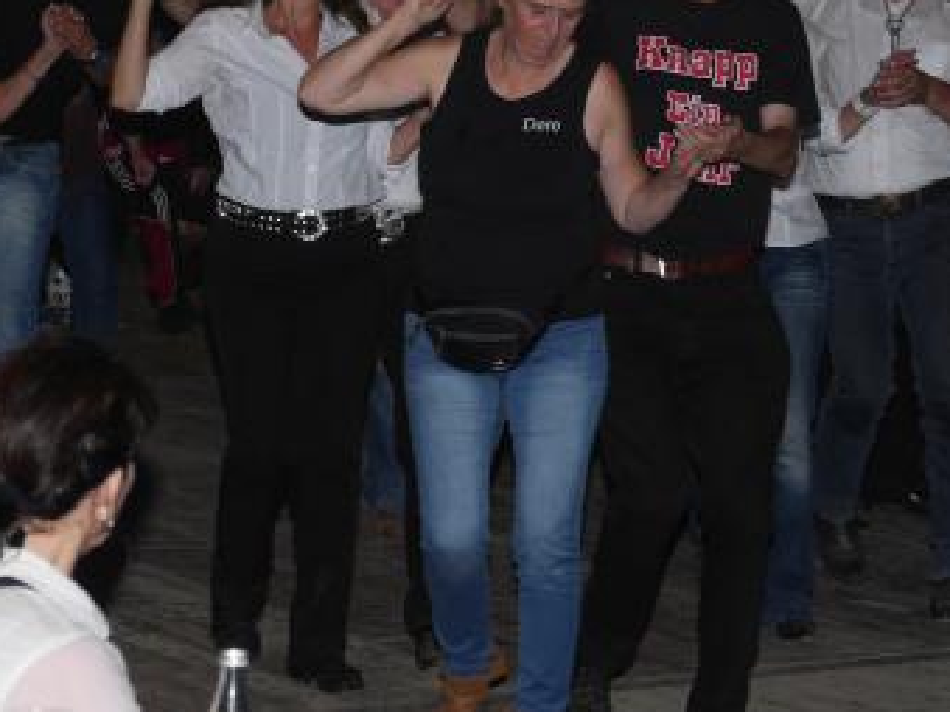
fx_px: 3978
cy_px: 132
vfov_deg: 10.2
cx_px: 331
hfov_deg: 13.6
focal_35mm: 145
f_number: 6.3
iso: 200
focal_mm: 41
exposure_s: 1/50
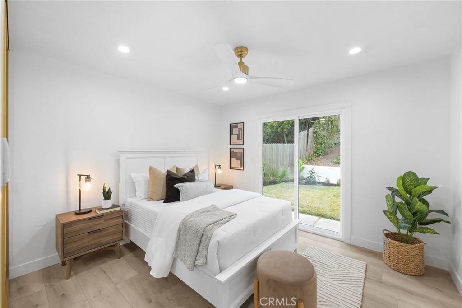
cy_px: 154
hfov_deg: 104.3
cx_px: 231
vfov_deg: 81.2
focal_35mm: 14
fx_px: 180
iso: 1000
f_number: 8
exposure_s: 1/25
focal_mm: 14
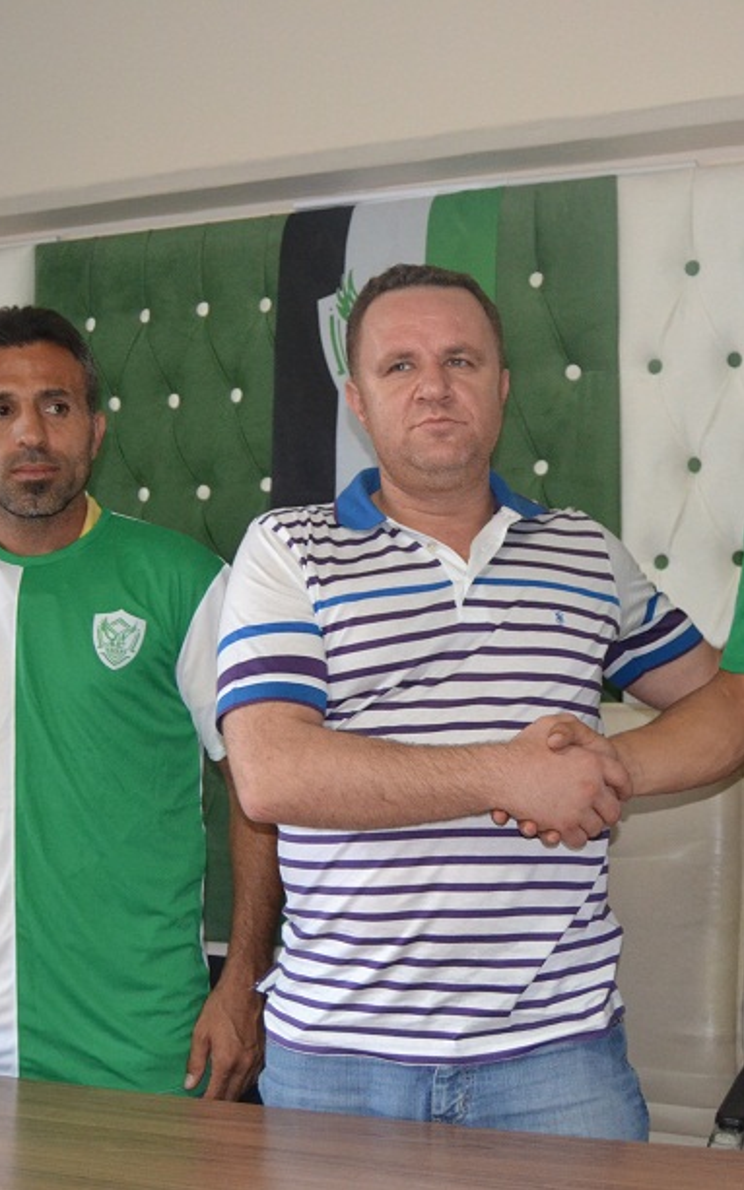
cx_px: 491
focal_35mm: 46
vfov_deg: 43.5
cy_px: 595
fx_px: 1493
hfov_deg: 27.8
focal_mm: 20
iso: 1800
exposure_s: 1/60
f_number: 3.5
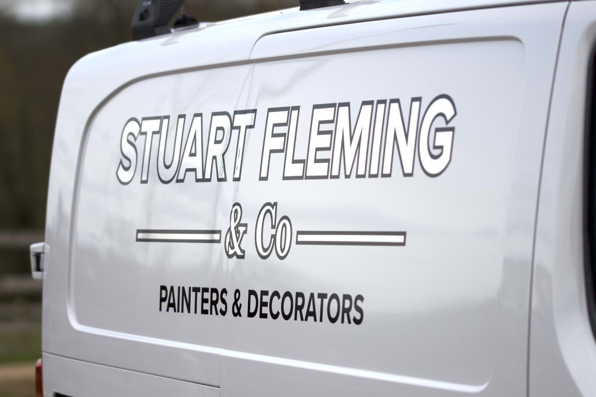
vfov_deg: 6.5
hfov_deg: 9.8
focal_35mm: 210
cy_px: 198
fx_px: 3476
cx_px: 298
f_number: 2.8
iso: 100
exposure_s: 1/2000
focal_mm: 105
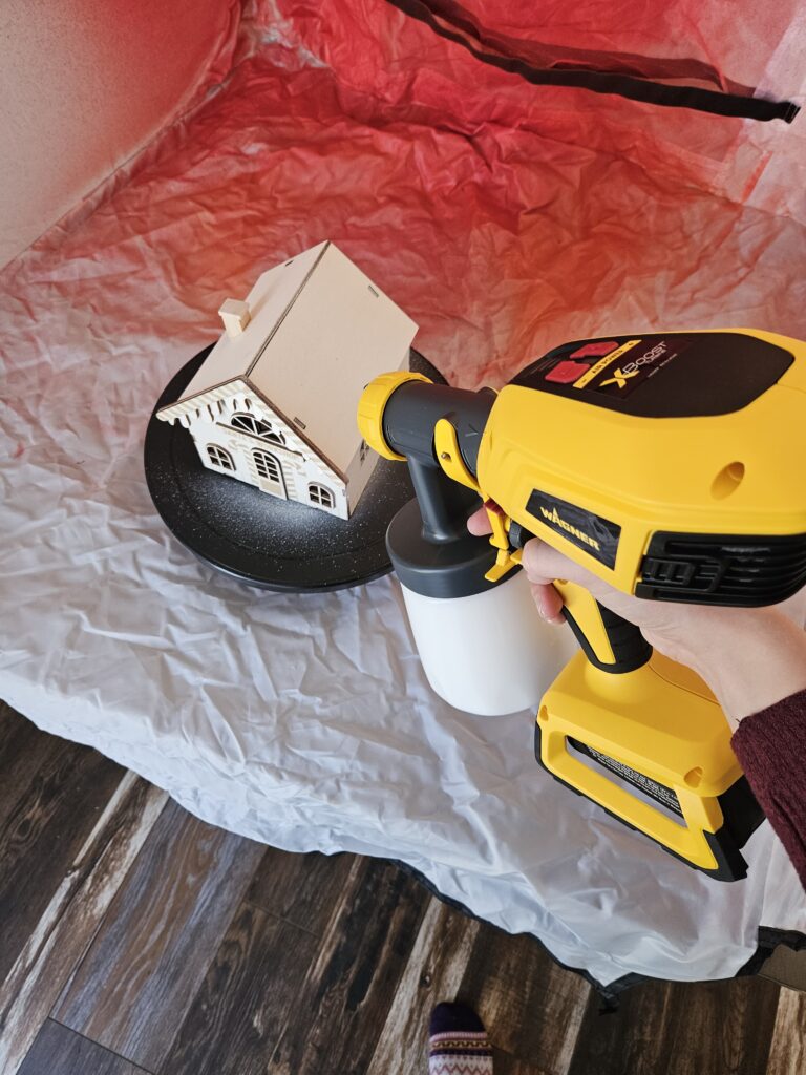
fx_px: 714
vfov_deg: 73.9
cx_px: 403
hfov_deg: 58.9
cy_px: 538
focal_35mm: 23
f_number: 1.8
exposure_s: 1/120
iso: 250
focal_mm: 5.4
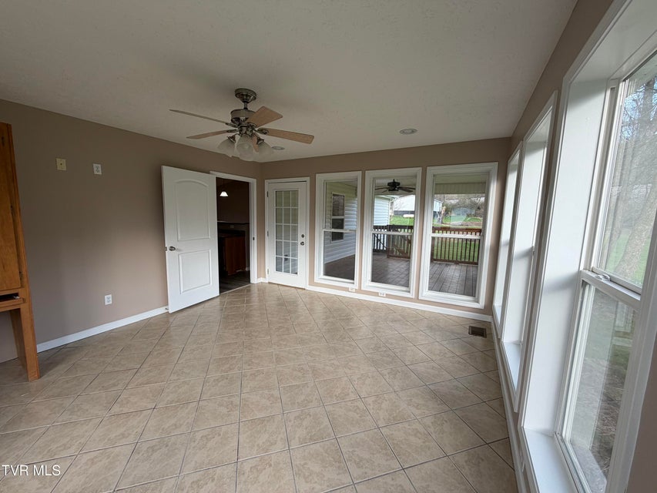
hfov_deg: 102.1
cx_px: 328
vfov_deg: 85.7
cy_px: 246
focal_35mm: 14
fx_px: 266
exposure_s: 1/142
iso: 40
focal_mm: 2.22
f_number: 2.2
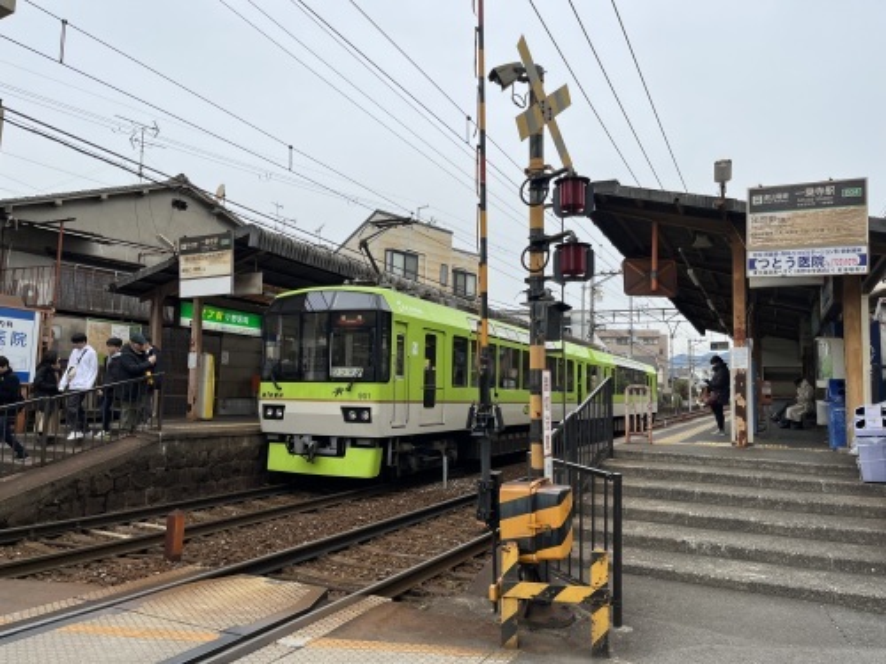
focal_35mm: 26
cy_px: 332
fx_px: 665
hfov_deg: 67.3
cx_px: 443
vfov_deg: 53.1
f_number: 1.6
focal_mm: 5.1
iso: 50
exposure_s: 1/1776
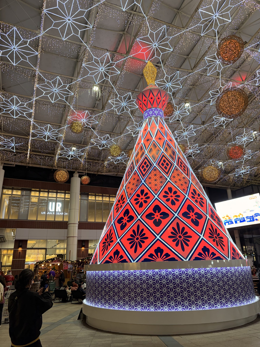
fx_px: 240
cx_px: 130
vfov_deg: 71.6
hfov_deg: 56.8
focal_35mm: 24
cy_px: 174
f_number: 1.78
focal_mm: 6.76
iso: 125
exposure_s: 1/120
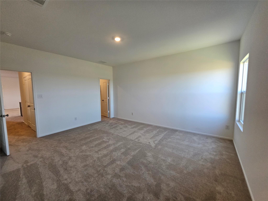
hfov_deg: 106.2
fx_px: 101
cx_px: 134
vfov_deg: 89.9
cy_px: 100
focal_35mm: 13
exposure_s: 1/60
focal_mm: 2.2
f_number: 2.2
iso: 125
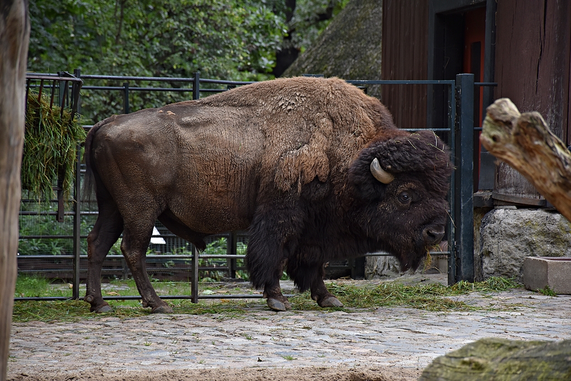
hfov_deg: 9.8
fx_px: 3331
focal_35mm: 210
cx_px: 286
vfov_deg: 6.5
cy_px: 190
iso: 400
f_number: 5.6
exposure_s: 1/250
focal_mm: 140
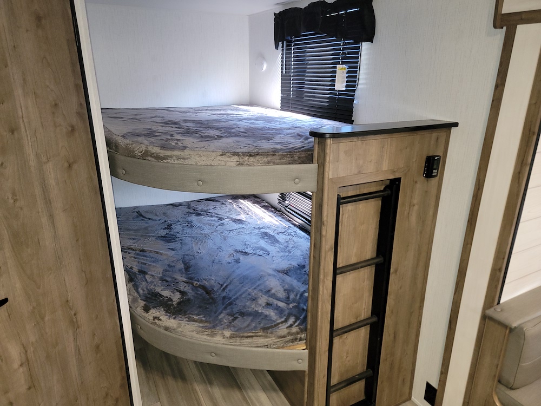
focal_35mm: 24
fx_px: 375
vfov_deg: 56.8
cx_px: 270
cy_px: 203
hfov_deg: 71.6
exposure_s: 1/20
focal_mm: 6.7
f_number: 1.8
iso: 125
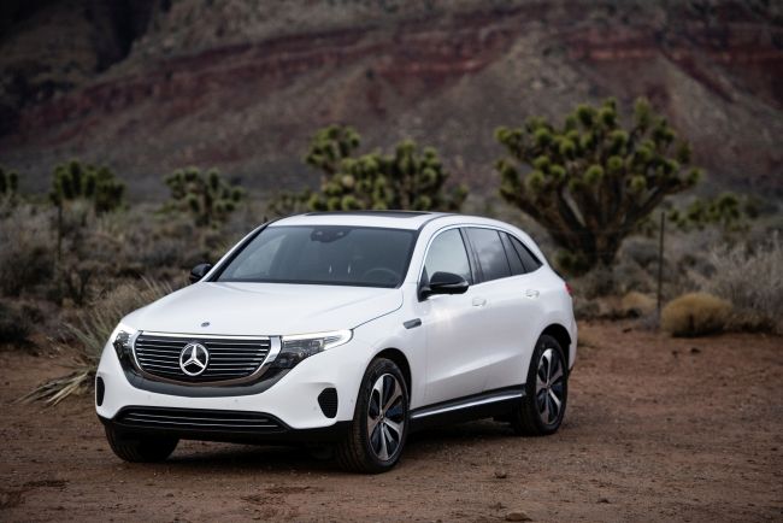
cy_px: 262
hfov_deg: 16.4
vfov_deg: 11.0
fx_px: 2720
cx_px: 392
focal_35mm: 125
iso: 800
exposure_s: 1/400
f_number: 2.8
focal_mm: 125
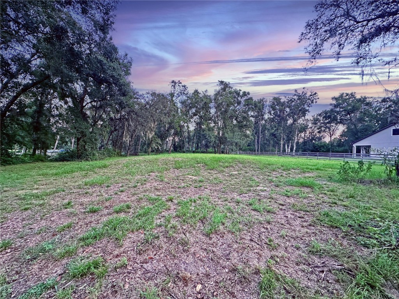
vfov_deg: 85.7
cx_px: 200
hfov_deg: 102.1
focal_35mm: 14
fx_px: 161
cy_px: 150
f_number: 2.2
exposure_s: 1/99
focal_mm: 2.22
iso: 200
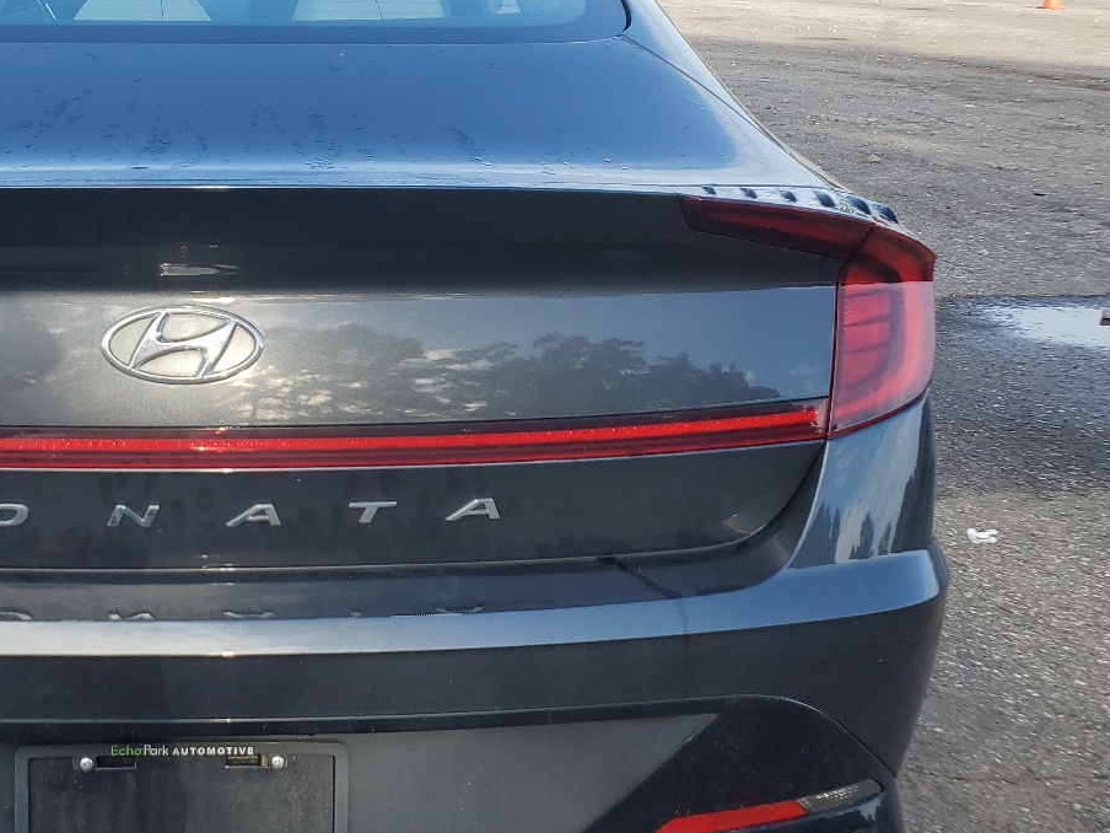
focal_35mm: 46
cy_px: 439
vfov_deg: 31.5
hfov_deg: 39.1
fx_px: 1475
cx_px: 171
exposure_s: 1/909
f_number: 1.5
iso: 50
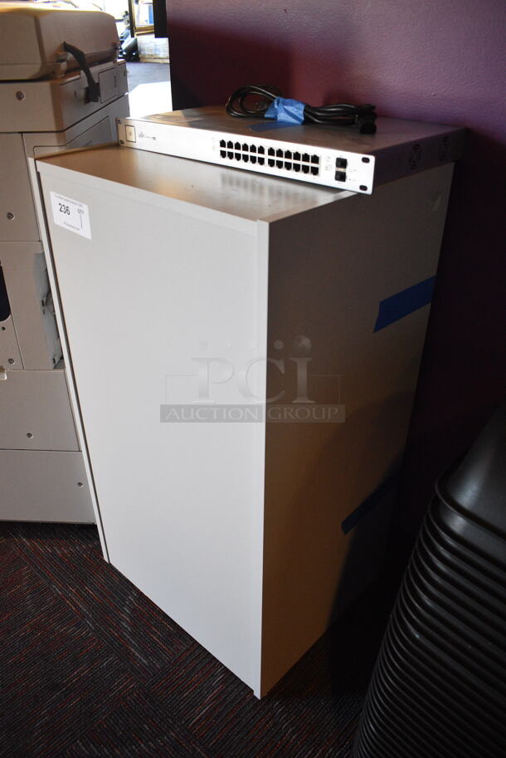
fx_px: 568
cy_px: 379
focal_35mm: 27
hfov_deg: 48.0
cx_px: 253
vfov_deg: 67.3
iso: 2200
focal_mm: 18
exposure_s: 1/125
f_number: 3.5
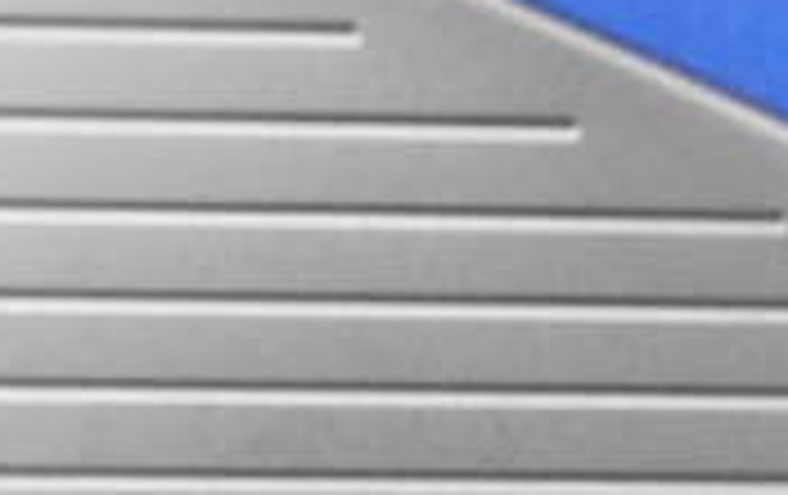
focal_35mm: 116
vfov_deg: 11.3
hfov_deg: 17.9
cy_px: 374
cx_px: 369
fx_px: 2495
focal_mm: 5.1
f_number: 3.4
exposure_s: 1/30
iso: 200
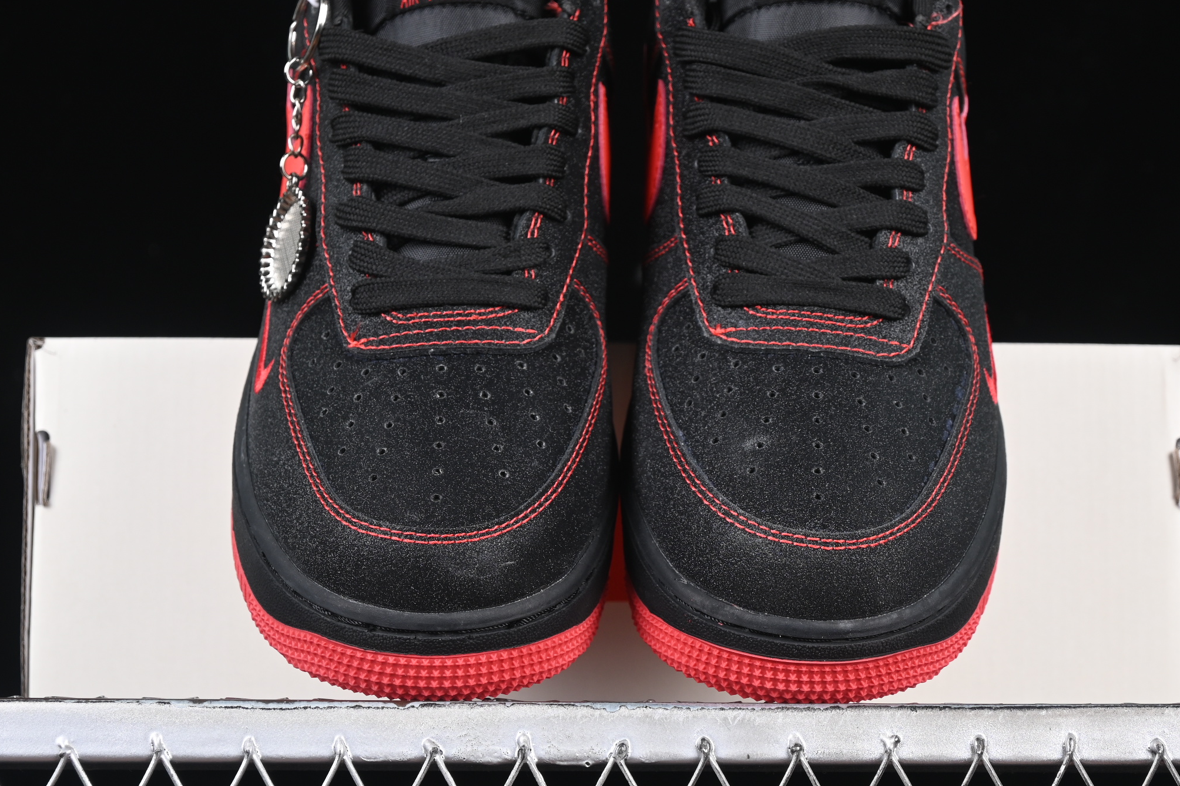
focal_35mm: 104
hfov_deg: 19.6
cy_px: 362
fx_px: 3408
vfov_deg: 13.2
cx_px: 624
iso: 160
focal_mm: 50
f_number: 6.3
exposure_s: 1/60
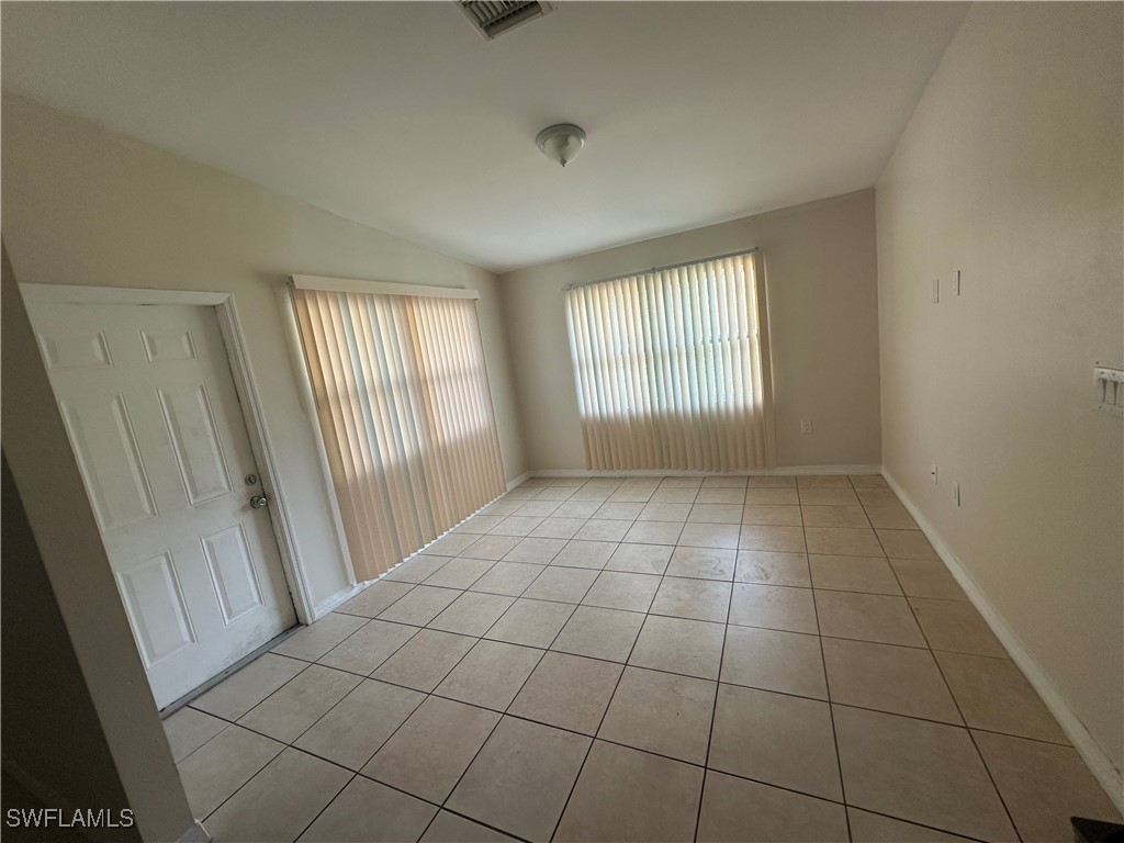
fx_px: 455
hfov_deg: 102.1
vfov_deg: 85.7
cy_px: 422
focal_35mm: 14
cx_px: 562
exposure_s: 1/99
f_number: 2.2
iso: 100
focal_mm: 2.22
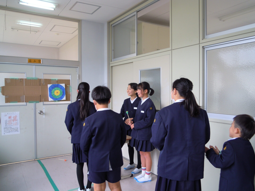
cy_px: 96
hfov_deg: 63.4
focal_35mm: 28
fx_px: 206
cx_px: 128
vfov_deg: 49.7
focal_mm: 5
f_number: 2.7
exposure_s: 1/40
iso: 100
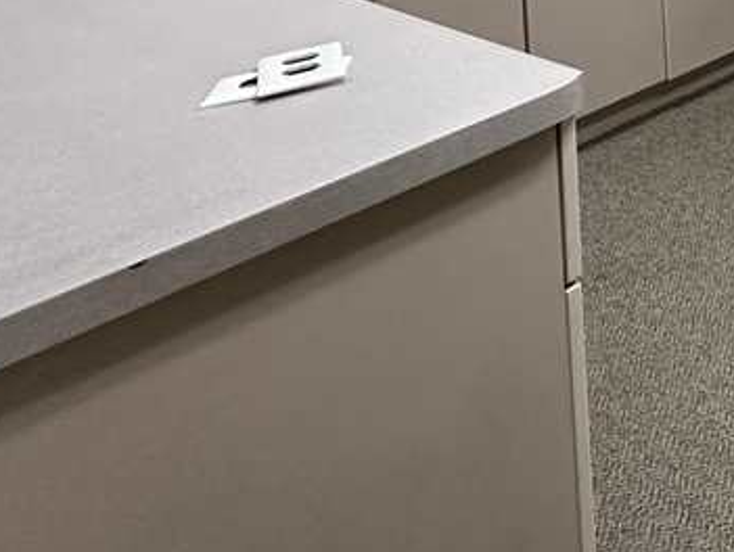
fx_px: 1083
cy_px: -343
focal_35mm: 51
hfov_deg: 25.9
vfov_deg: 22.0
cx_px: 1142
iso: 200
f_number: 2.2
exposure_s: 1/101
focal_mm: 2.22
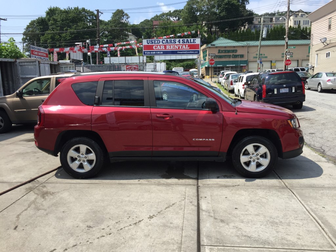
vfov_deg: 48.2
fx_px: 281
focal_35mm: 29
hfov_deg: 61.7
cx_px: 168
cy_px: 126
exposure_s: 1/1236
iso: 32
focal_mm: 4.15
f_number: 2.2
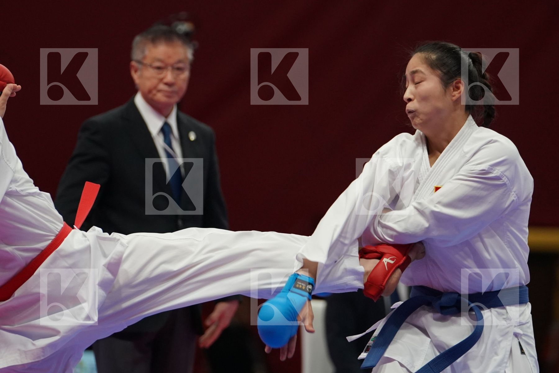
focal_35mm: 390
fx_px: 6055
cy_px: 186
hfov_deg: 5.3
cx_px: 280
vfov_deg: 3.5
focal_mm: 260
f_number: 4
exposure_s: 1/1000
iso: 2500
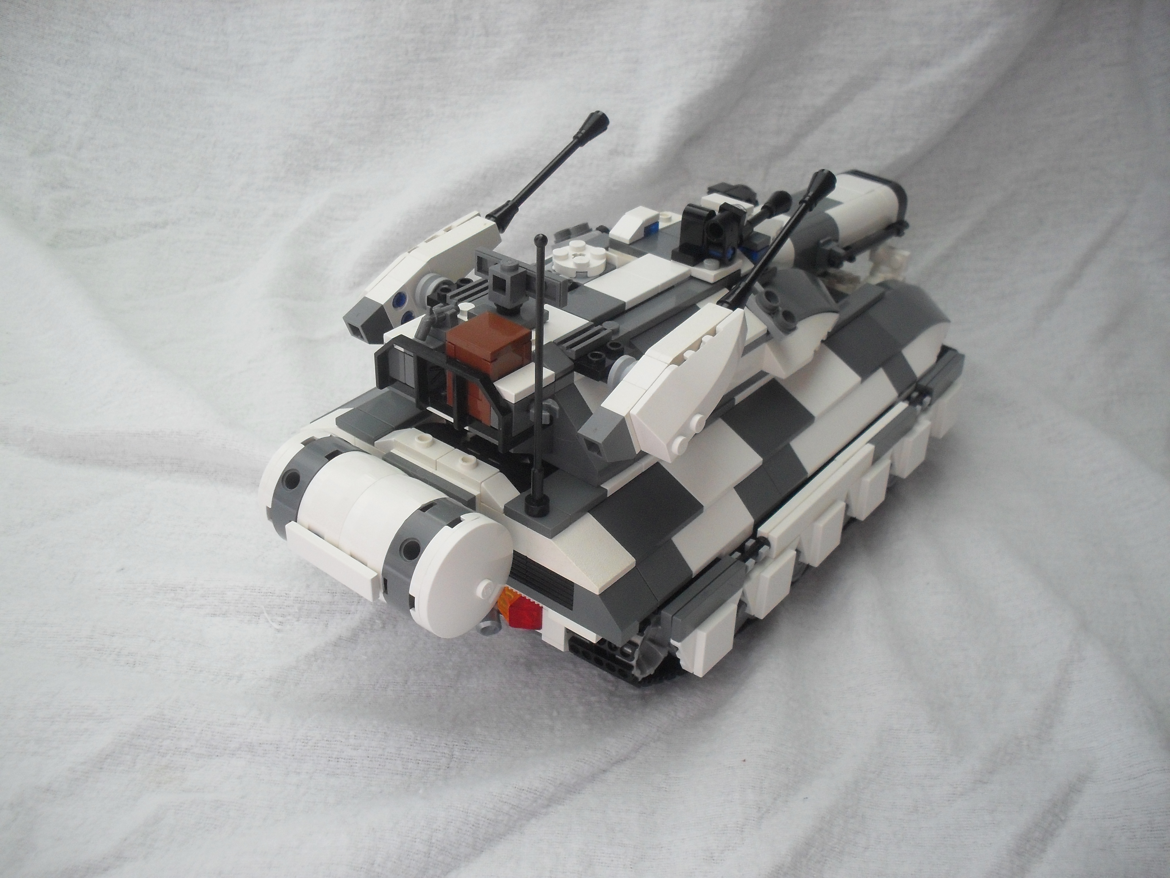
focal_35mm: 35
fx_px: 1183
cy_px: 439
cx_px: 585
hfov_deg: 52.6
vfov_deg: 40.7
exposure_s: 1/1.43
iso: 200
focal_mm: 6.3
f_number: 3.2
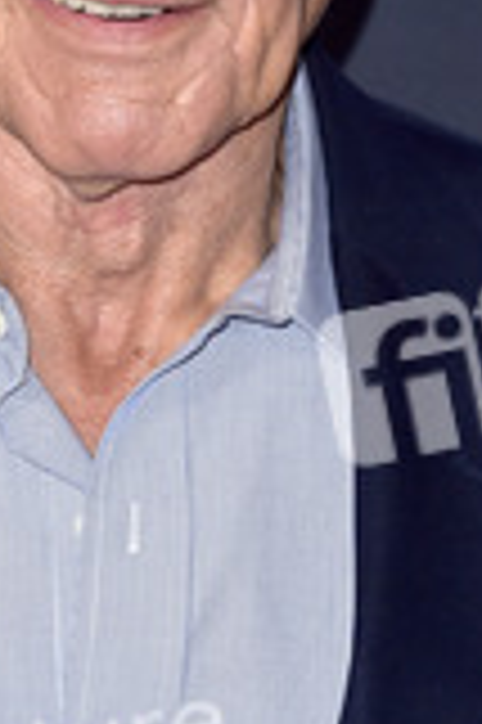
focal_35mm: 448
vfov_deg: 4.6
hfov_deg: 3.1
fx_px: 9016
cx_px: 142
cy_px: 135
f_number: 7.1
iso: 320
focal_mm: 180
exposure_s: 1/250
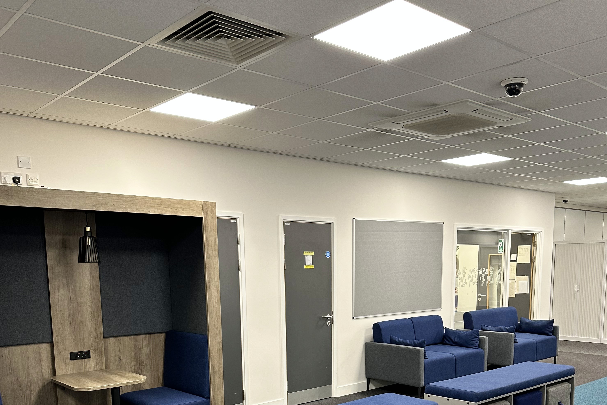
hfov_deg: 55.8
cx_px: 300
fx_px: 573
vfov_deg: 36.8
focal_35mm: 34
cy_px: 351
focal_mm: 6.86
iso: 125
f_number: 1.78
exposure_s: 1/50
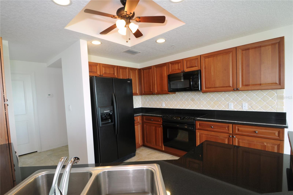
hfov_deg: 92.5
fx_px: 140
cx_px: 146
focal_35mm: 17
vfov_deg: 69.5
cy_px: 98
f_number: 11
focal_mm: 11.5
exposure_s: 1/3
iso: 200
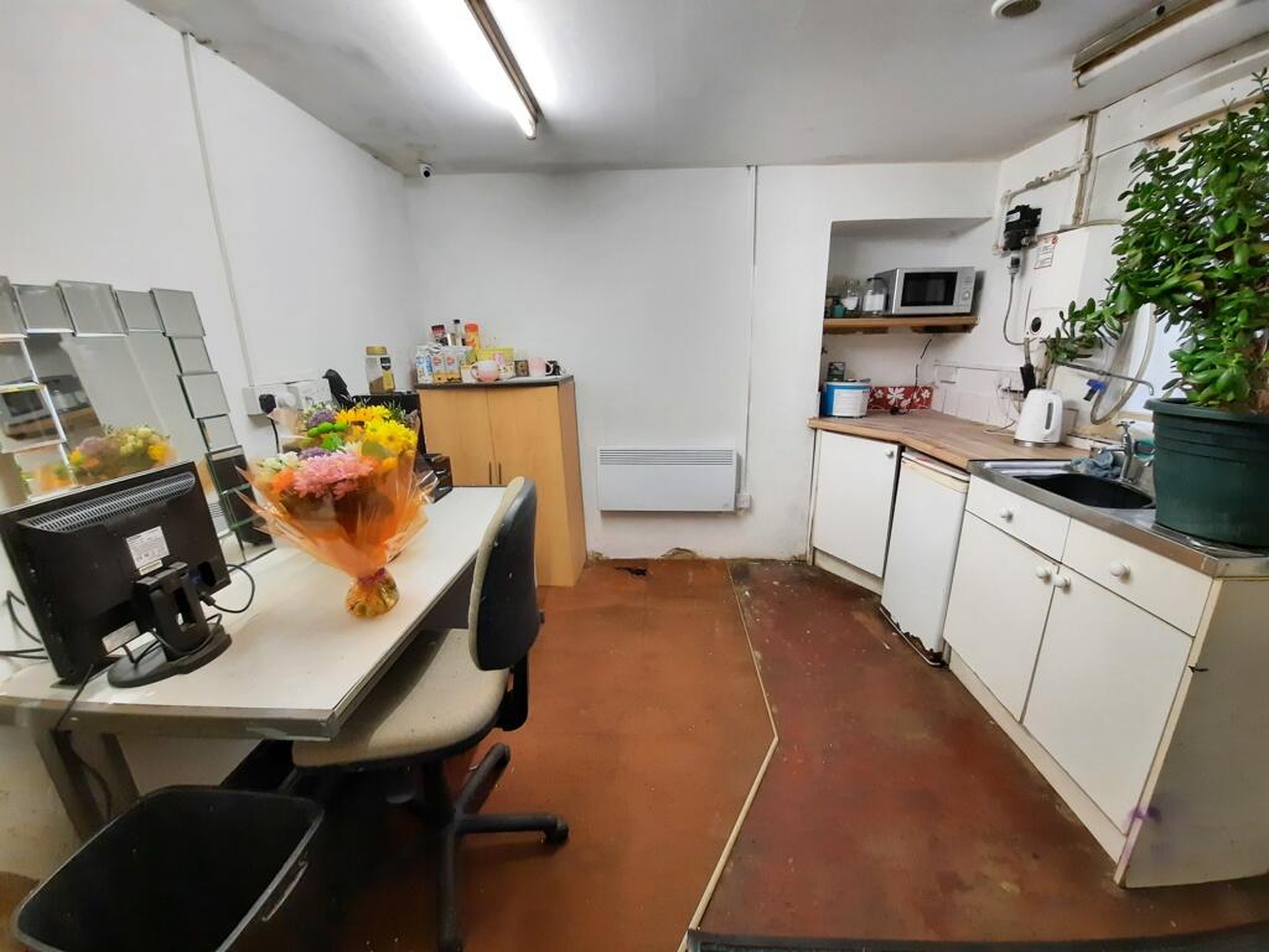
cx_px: 634
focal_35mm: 13
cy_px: 476
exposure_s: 1/33
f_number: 2.2
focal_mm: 1.74
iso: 200
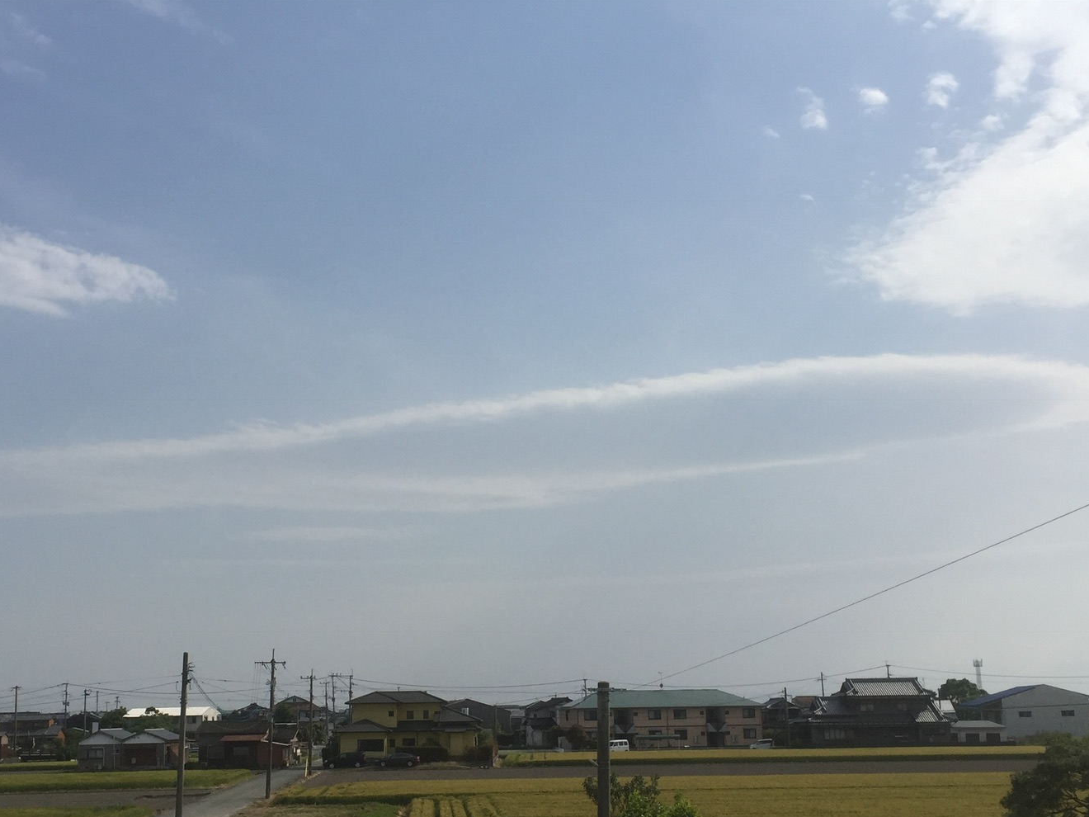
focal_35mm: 45
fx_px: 1416
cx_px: 460
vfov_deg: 32.1
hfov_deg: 42.0
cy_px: 505
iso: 32
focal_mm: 4.15
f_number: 2.2
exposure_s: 1/4405
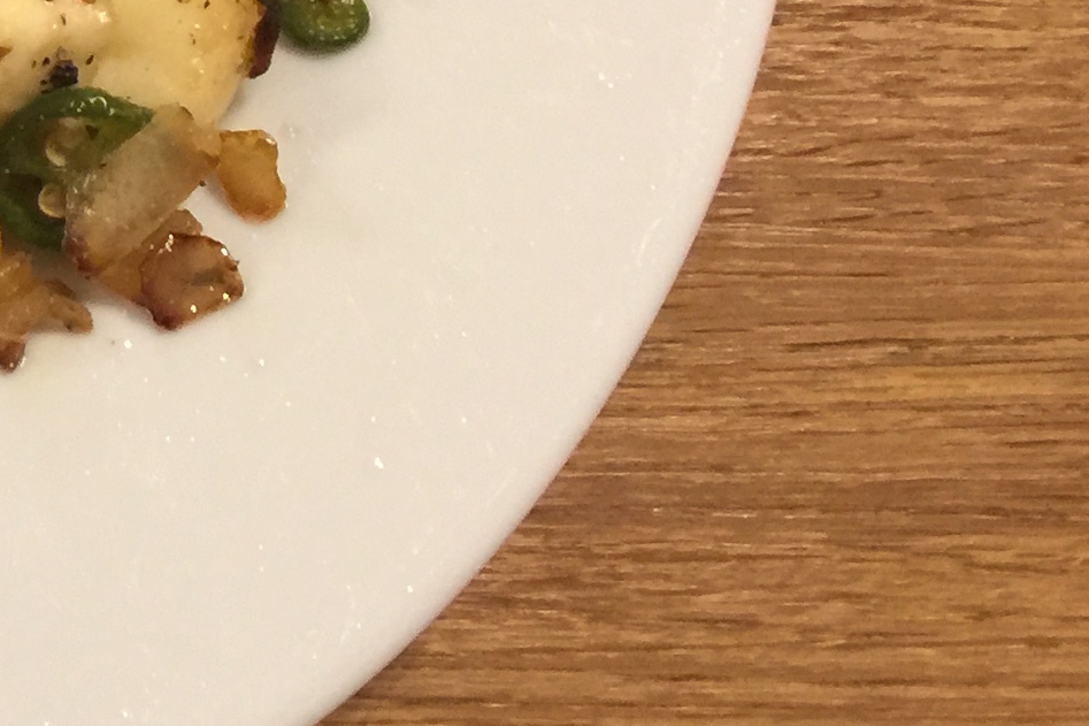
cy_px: -291
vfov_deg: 12.6
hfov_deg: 17.6
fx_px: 3145
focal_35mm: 104
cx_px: -563
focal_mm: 4.15
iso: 100
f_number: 2.2
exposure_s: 1/17
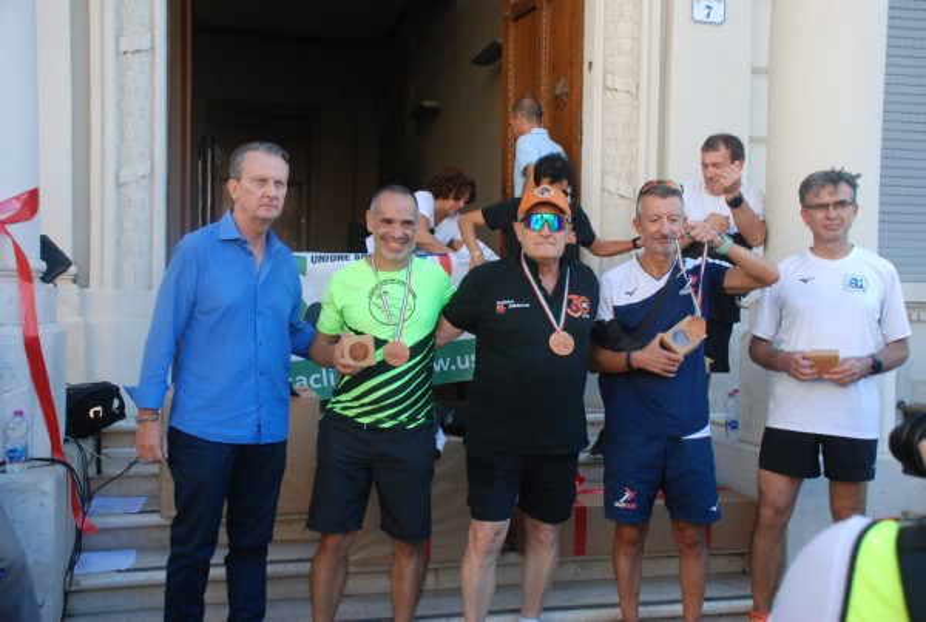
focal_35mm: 36
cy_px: 311
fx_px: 928
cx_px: 463
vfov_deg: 37.1
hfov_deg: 53.0
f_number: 4
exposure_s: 1/640
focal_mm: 24
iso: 1000
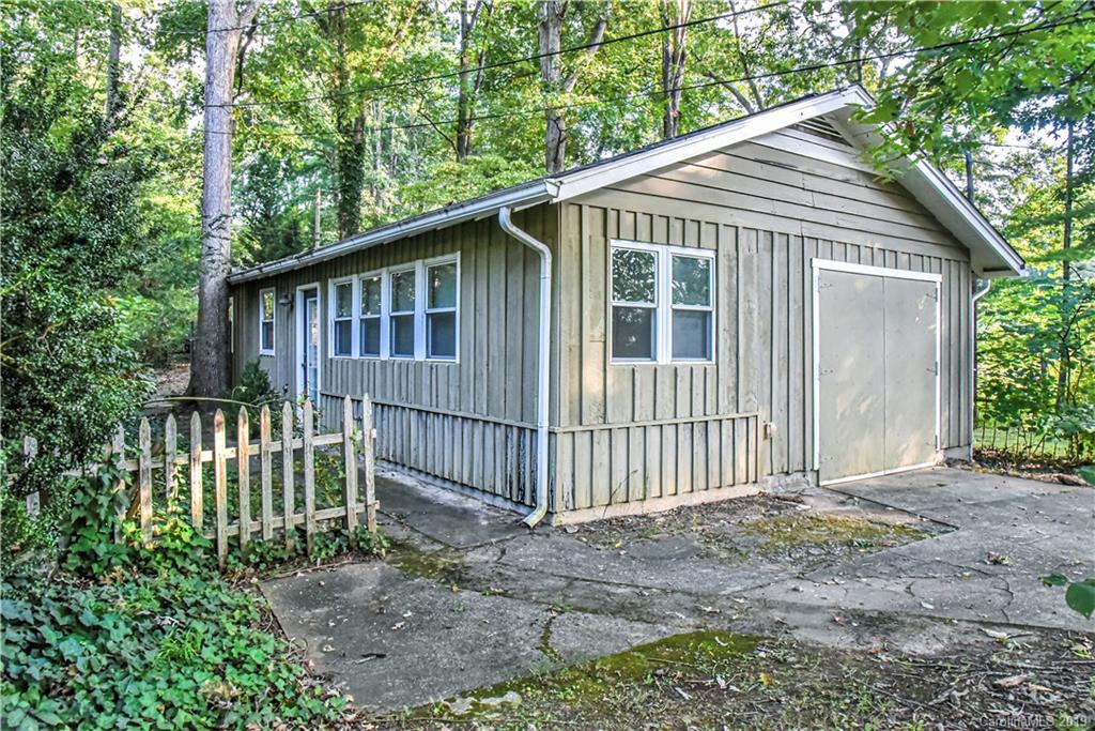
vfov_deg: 53.1
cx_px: 548
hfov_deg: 73.7
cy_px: 366
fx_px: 730
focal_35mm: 24
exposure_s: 1/100
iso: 4000
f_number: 10
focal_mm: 24
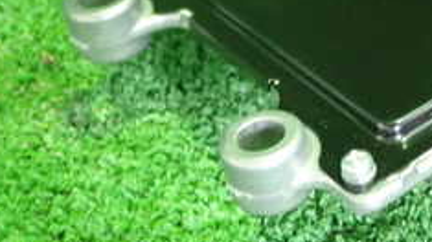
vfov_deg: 13.5
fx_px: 1019
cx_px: 526
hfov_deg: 22.0
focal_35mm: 89
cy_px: 22
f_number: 2.4
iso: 800
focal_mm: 5.79
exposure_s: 1/20
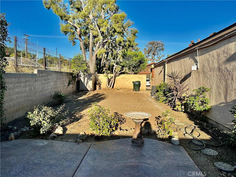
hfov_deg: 71.6
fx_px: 164
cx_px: 118
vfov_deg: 56.8
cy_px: 88
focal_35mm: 24
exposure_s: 1/3058
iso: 80
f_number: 1.78
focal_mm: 6.86
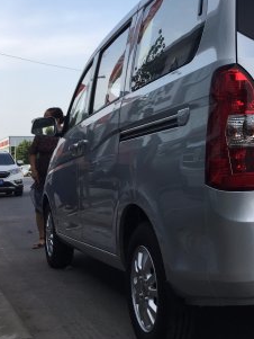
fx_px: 508
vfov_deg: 36.6
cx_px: 289
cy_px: 130
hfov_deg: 25.7
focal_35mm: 52
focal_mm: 4.15
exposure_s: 1/674
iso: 25
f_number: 2.2
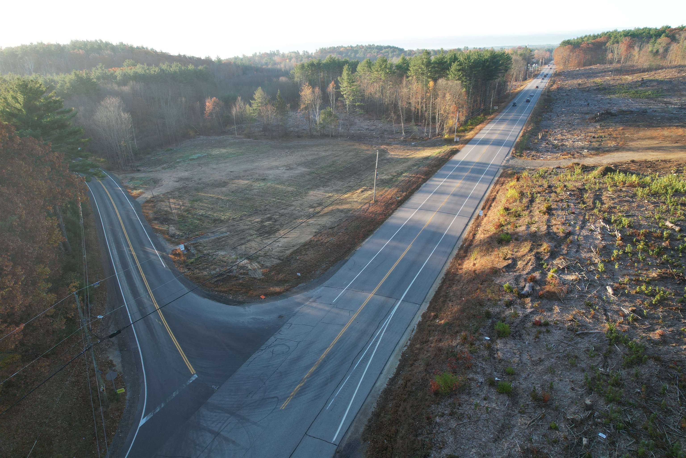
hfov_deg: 78.6
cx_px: 343
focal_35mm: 22
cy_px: 229
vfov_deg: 57.2
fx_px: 419
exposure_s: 1/320
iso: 140
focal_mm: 8.38
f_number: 2.8
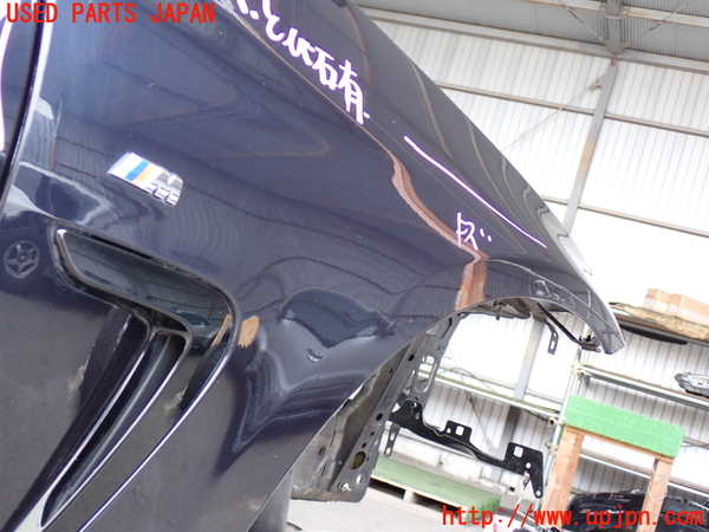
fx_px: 901
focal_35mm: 44
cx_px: 354
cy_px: 266
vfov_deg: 32.9
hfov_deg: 42.9
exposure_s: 1/50
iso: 200
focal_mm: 7.84
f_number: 2.9
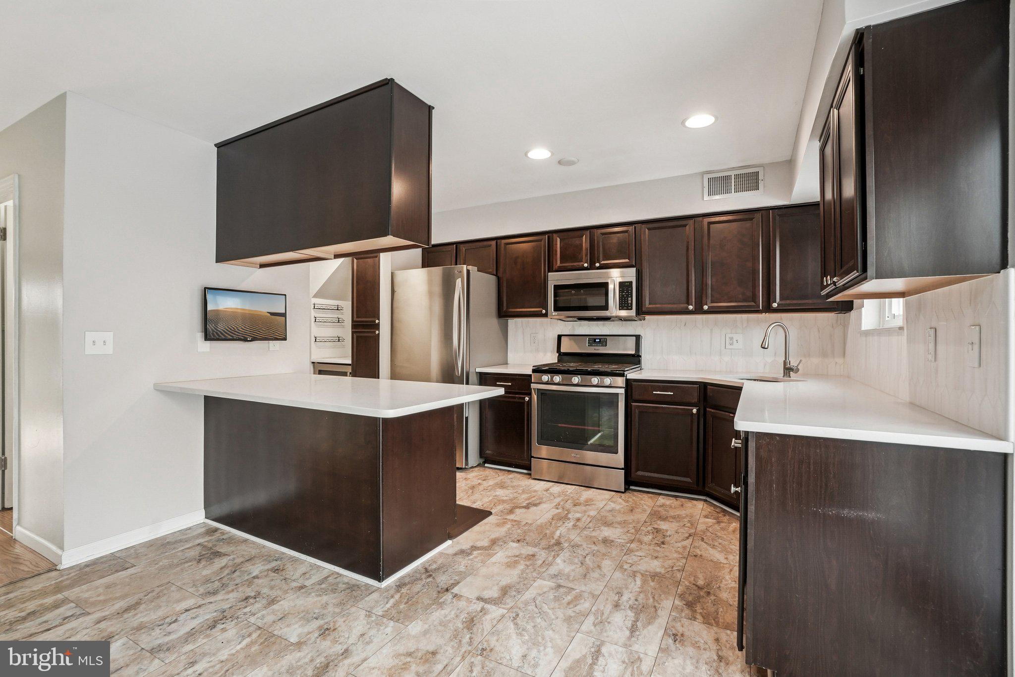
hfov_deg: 96.7
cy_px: 338
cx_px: 508
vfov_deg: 73.7
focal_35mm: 16
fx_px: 451
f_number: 8
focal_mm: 16
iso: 400
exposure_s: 1/10
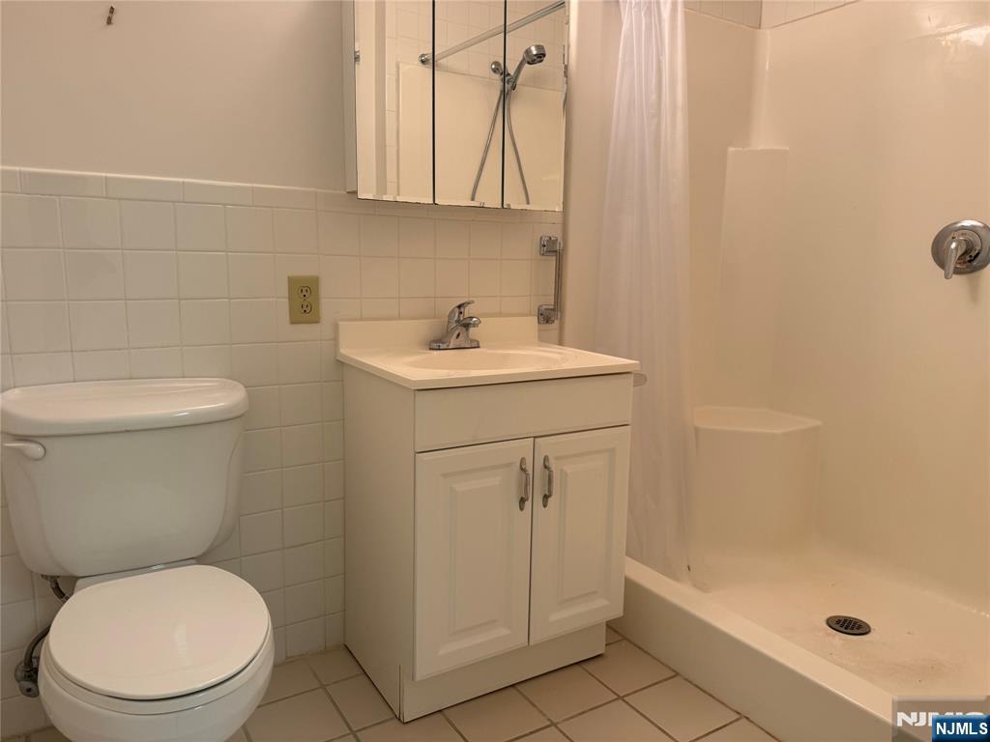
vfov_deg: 56.8
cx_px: 495
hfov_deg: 71.6
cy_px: 371
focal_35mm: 24
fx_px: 686
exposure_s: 1/60
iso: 100
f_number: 1.78
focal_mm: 6.76
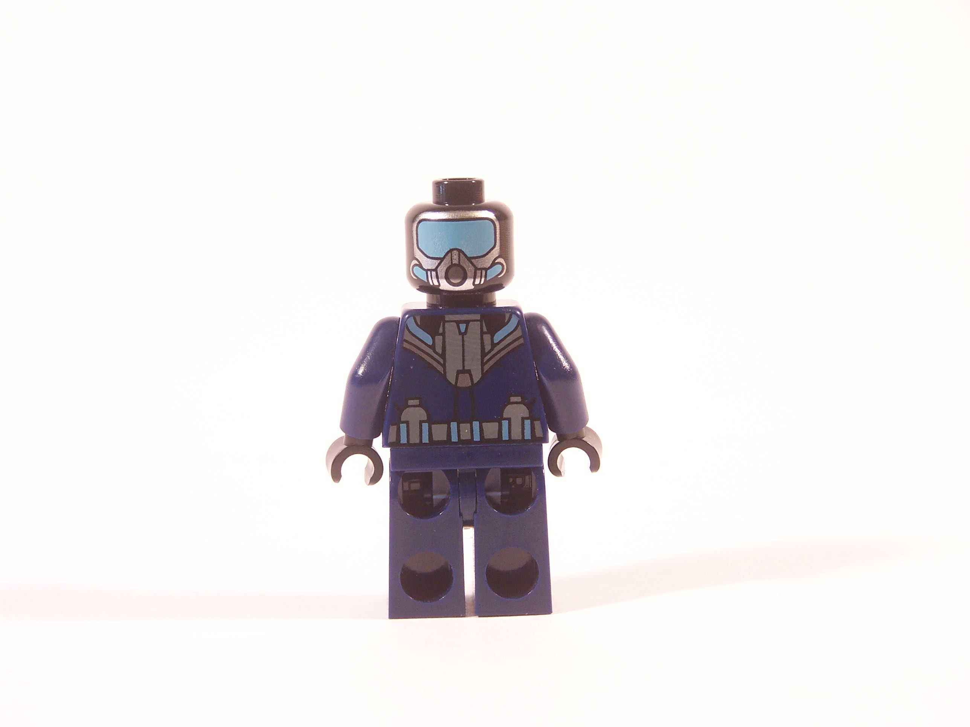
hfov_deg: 18.7
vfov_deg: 14.1
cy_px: 364
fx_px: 2942
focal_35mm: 105
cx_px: 485
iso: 100
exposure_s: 1/10
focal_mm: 17.5
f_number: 3.2
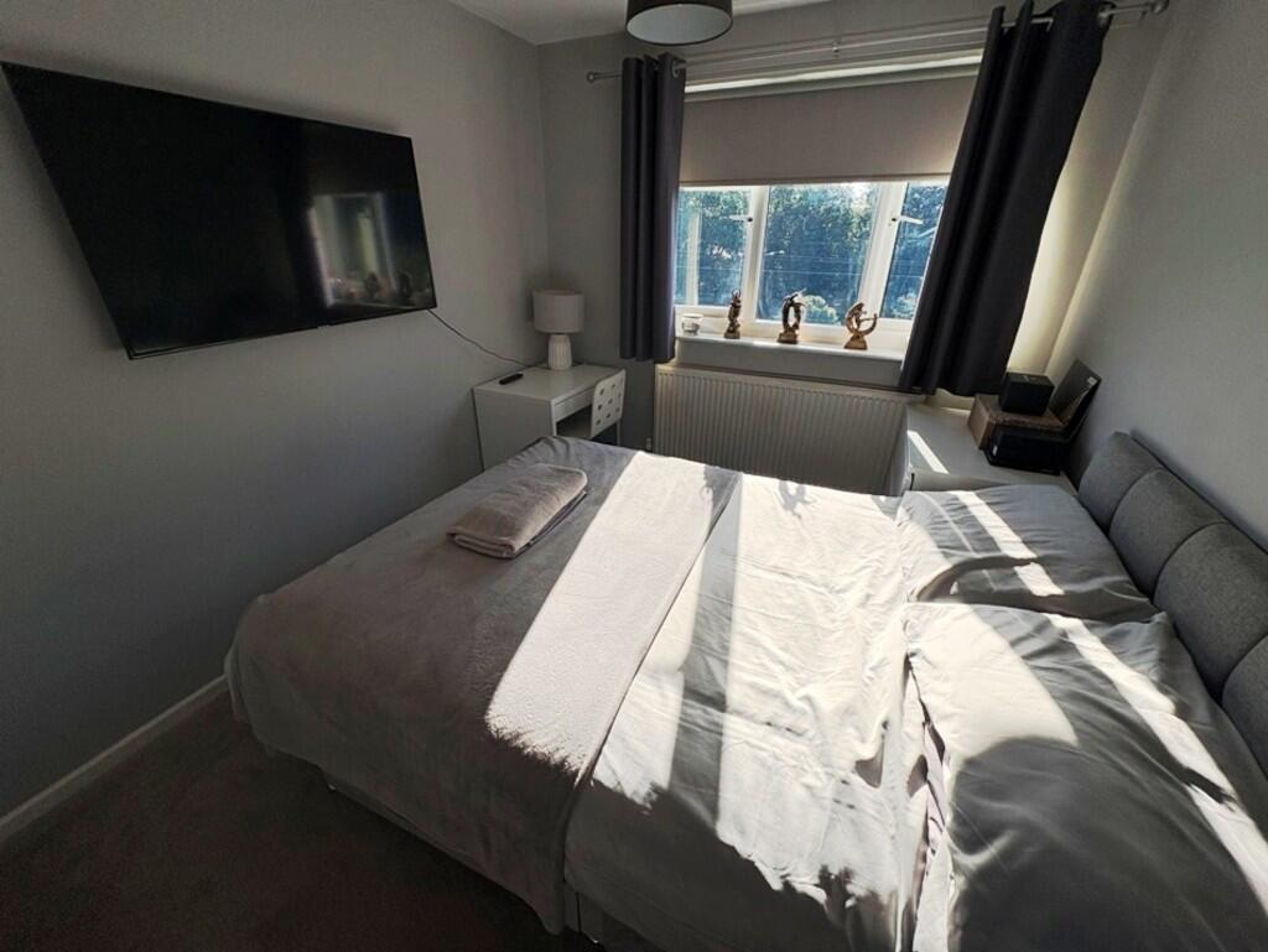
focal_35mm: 14
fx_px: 513
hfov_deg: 102.0
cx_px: 634
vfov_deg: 85.7
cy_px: 476
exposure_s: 1/968
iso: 40
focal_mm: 2.22
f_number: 2.2
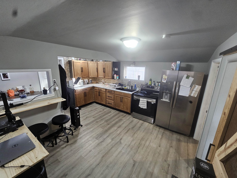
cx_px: 118
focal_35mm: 13
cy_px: 89
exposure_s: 1/30
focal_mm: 2.2
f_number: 2.2
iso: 320
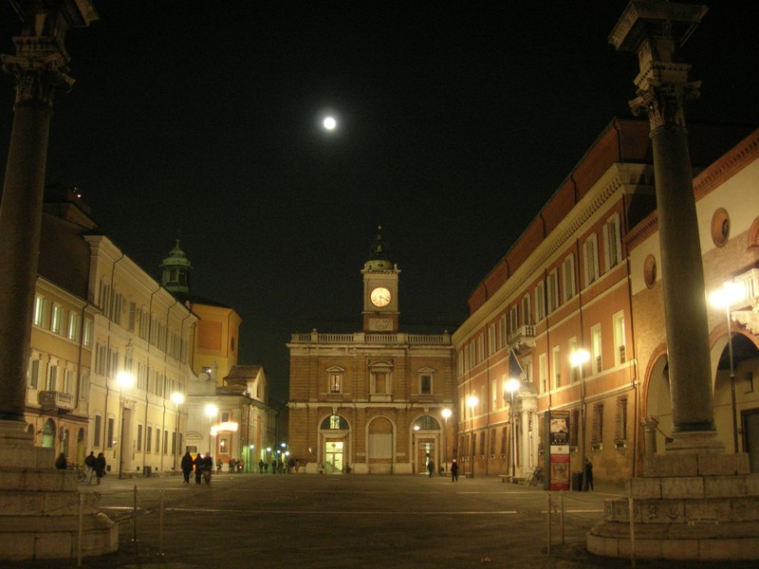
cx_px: 380
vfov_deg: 37.7
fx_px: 833
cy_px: 284
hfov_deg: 49.0
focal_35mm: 38
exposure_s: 1/6.2
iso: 200
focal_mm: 7.8
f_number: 2.8
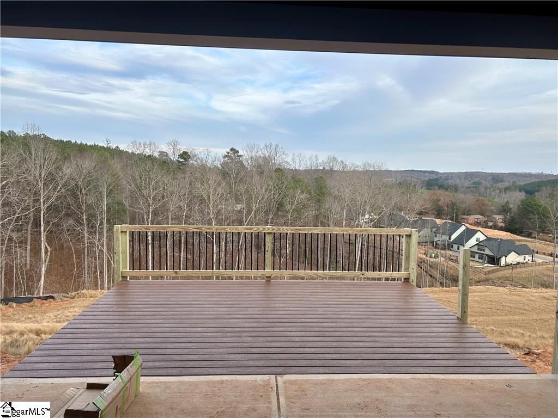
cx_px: 279
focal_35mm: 26
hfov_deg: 67.3
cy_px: 209
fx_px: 419
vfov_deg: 53.1
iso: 50
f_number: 1.5
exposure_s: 1/1079
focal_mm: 5.7
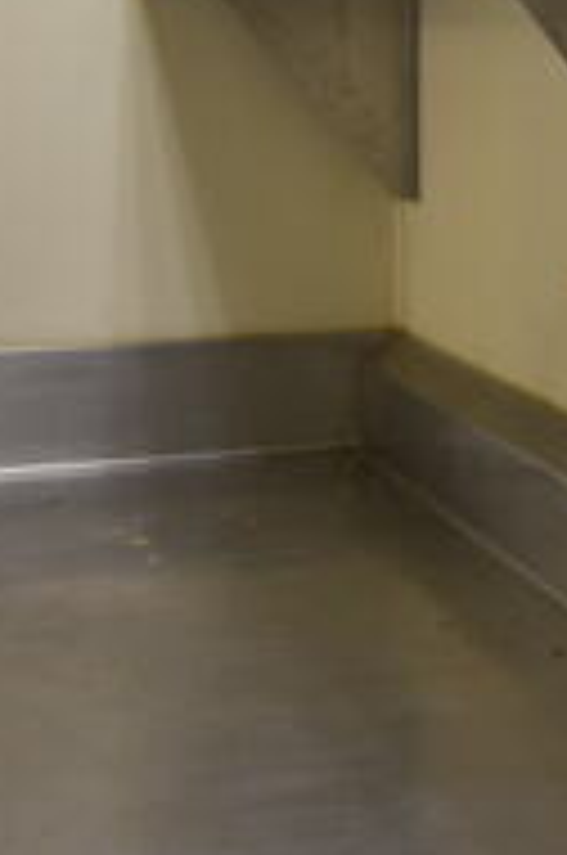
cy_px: 27
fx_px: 2063
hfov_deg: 12.5
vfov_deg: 22.6
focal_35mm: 87
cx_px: 1341
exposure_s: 1/40
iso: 400
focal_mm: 18
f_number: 3.5
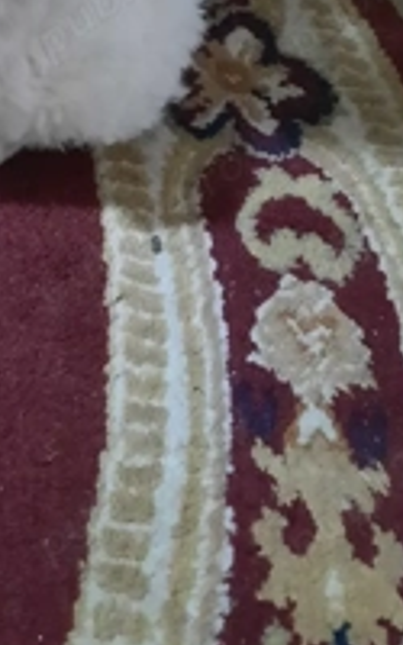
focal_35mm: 53
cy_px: 16
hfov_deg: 22.9
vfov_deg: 35.0
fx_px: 931
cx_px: -45
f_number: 2
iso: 1000
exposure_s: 1/20
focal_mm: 4.6
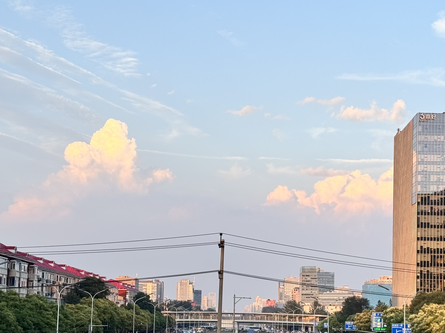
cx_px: 255
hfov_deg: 27.0
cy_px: 240
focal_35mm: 72
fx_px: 926
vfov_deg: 20.3
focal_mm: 6.76
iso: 64
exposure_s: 1/854
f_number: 1.78
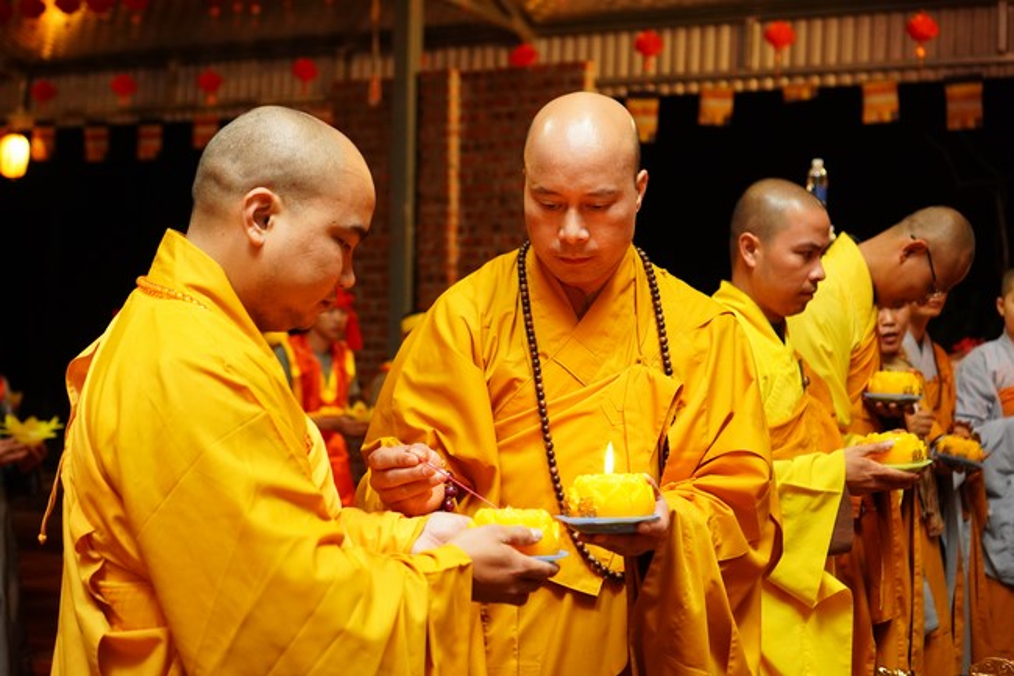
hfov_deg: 37.9
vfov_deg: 25.7
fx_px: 1478
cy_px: 338
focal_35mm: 52
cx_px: 507
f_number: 2.8
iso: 1600
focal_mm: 35
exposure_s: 1/80
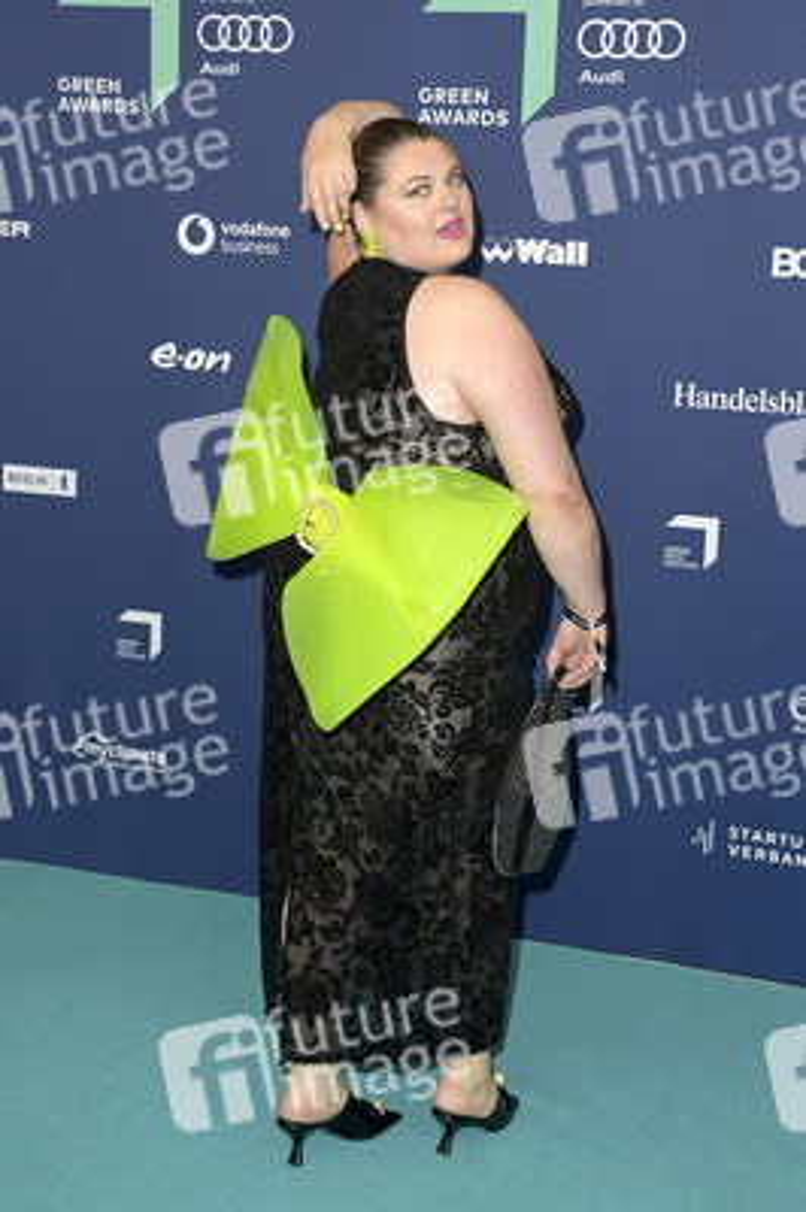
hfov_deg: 29.2
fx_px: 1547
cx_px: 403
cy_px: 606
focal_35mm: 46
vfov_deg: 42.8
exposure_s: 1/250
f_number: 5.6
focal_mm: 46
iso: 800
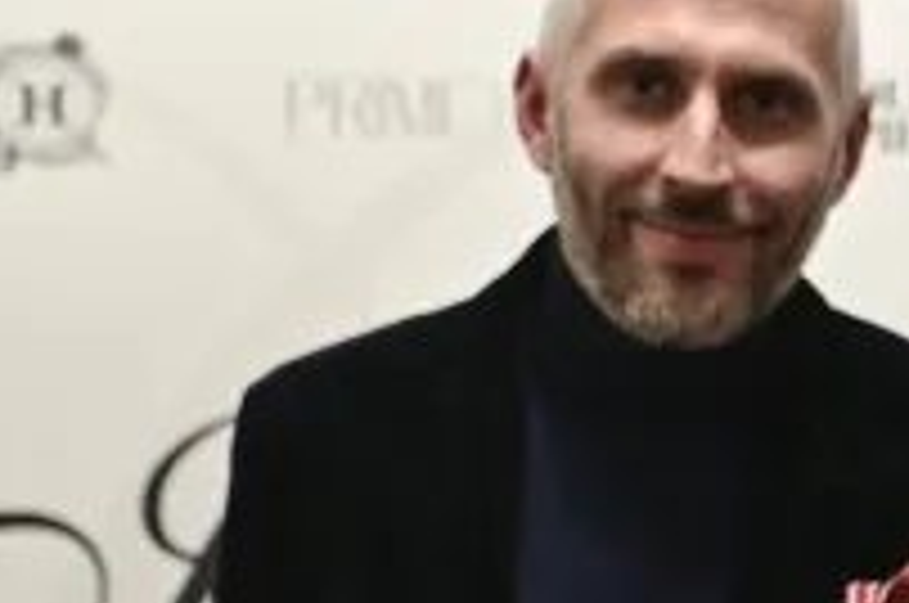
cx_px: 1058
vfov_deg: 10.2
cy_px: 772
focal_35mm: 132
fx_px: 3328
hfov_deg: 15.1
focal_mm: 35
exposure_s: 1/160
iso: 2000
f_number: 2
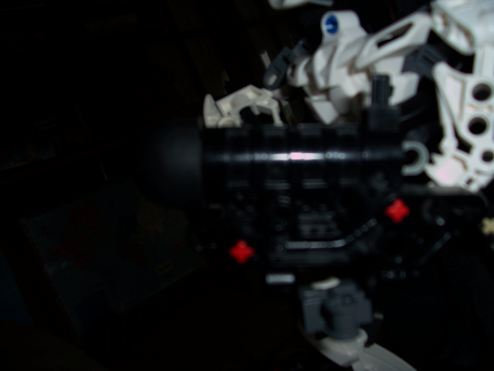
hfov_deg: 54.0
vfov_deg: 41.8
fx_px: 485
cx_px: 247
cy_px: 186
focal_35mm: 34
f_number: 2.7
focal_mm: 5.6
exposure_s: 1/60
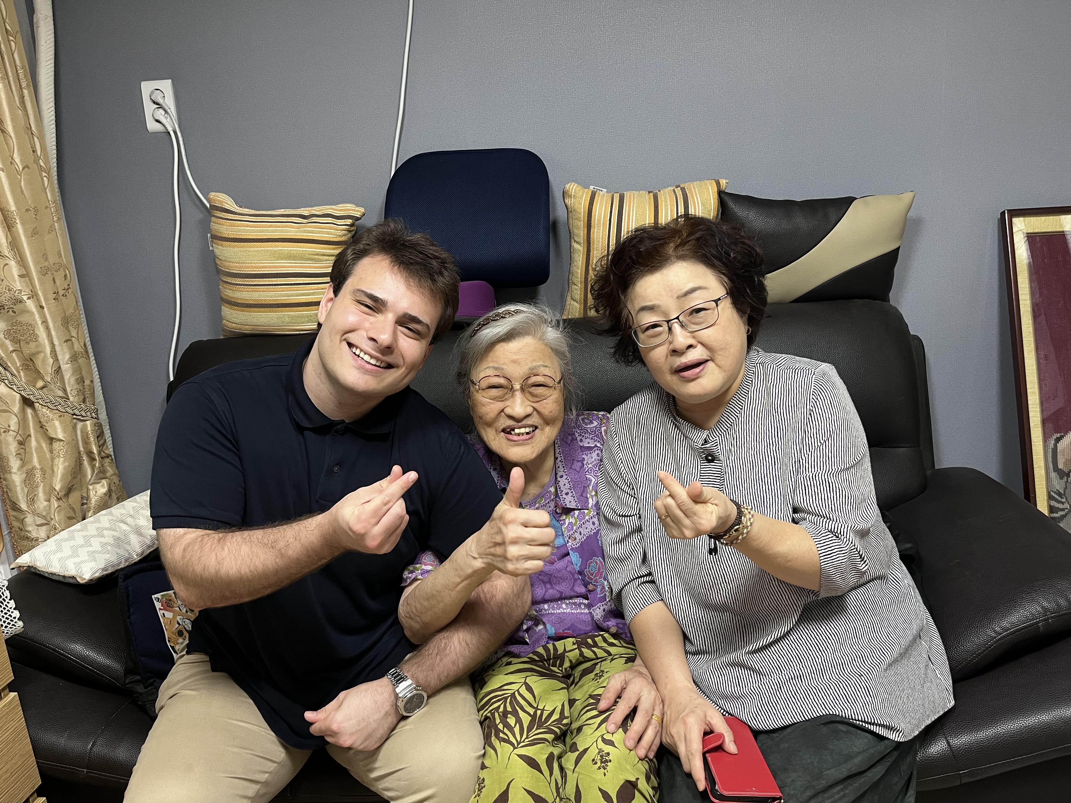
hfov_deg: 67.3
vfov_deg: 53.1
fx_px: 804
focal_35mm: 26
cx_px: 536
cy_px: 402
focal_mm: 5.1
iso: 200
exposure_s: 1/60
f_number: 1.6
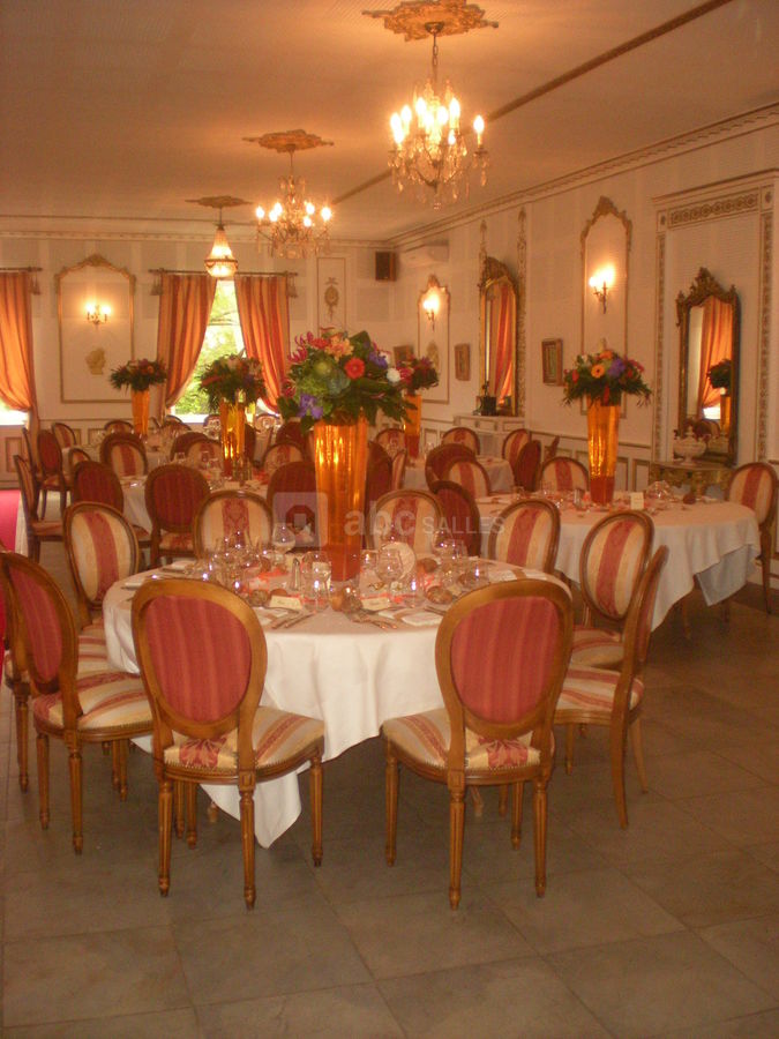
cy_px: 520
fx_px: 1140
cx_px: 390
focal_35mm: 38
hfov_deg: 37.7
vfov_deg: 49.0
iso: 366
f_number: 3.1
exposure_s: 1/60
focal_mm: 6.3
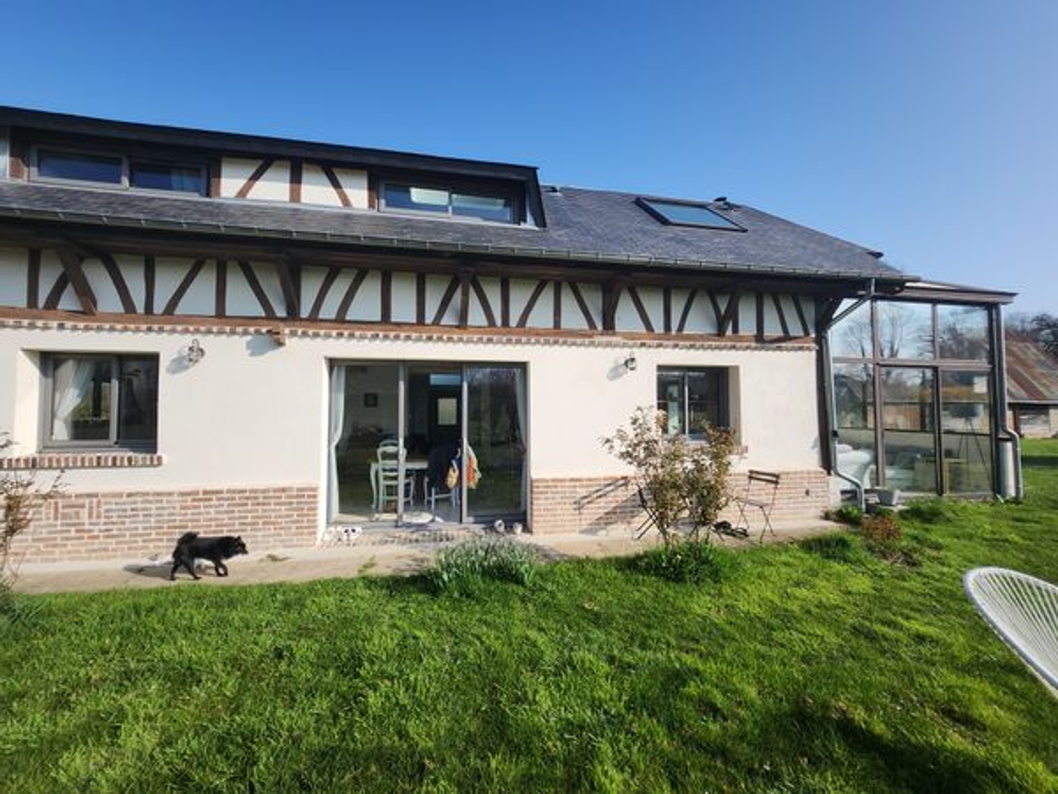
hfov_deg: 106.2
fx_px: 397
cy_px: 397
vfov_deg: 89.9
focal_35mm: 13
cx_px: 529
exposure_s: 1/1078
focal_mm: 1.74
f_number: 2.2
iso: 32
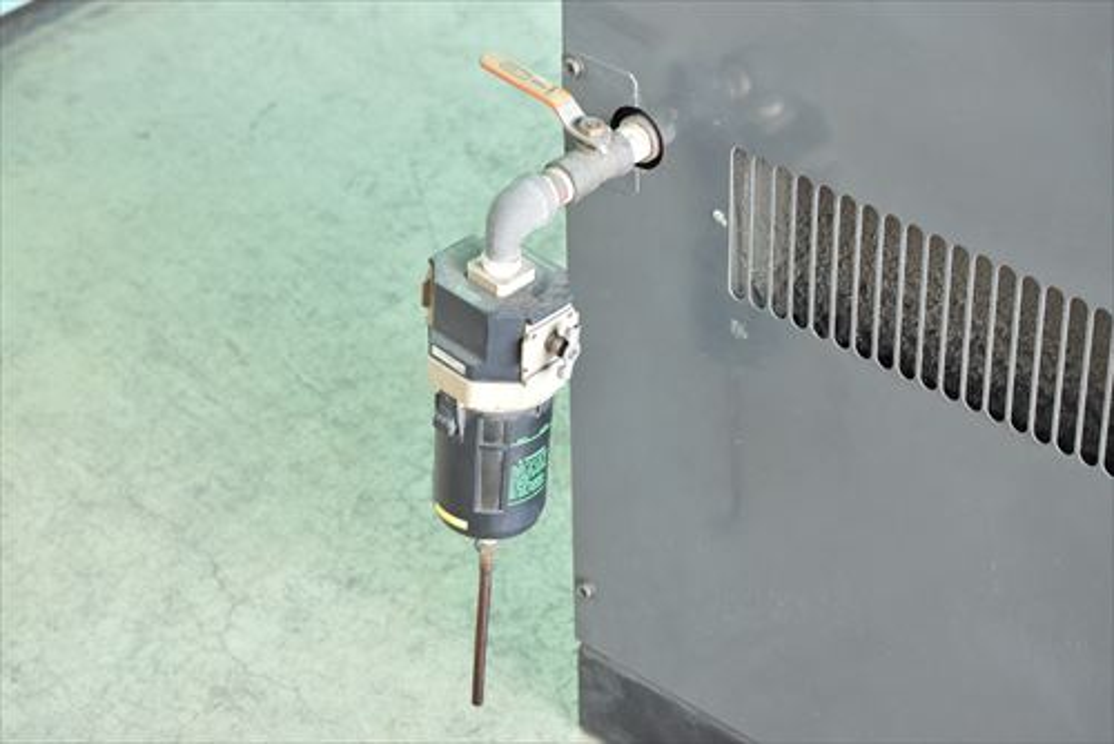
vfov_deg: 16.6
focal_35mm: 82
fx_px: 2554
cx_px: 557
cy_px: 372
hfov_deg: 24.6
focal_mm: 55
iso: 1250
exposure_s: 1/80
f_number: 6.3
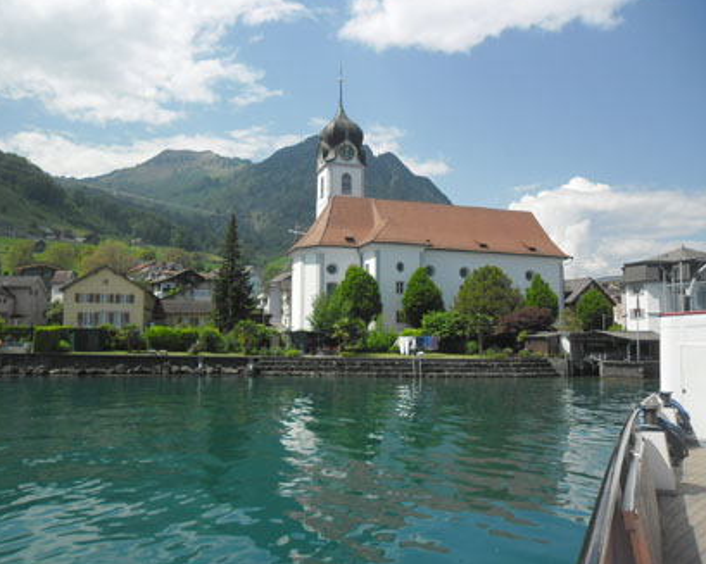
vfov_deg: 50.0
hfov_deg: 60.4
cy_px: 283
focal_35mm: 29
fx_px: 606
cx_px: 323
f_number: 3.5
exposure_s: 1/899
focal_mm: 4.9
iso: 80
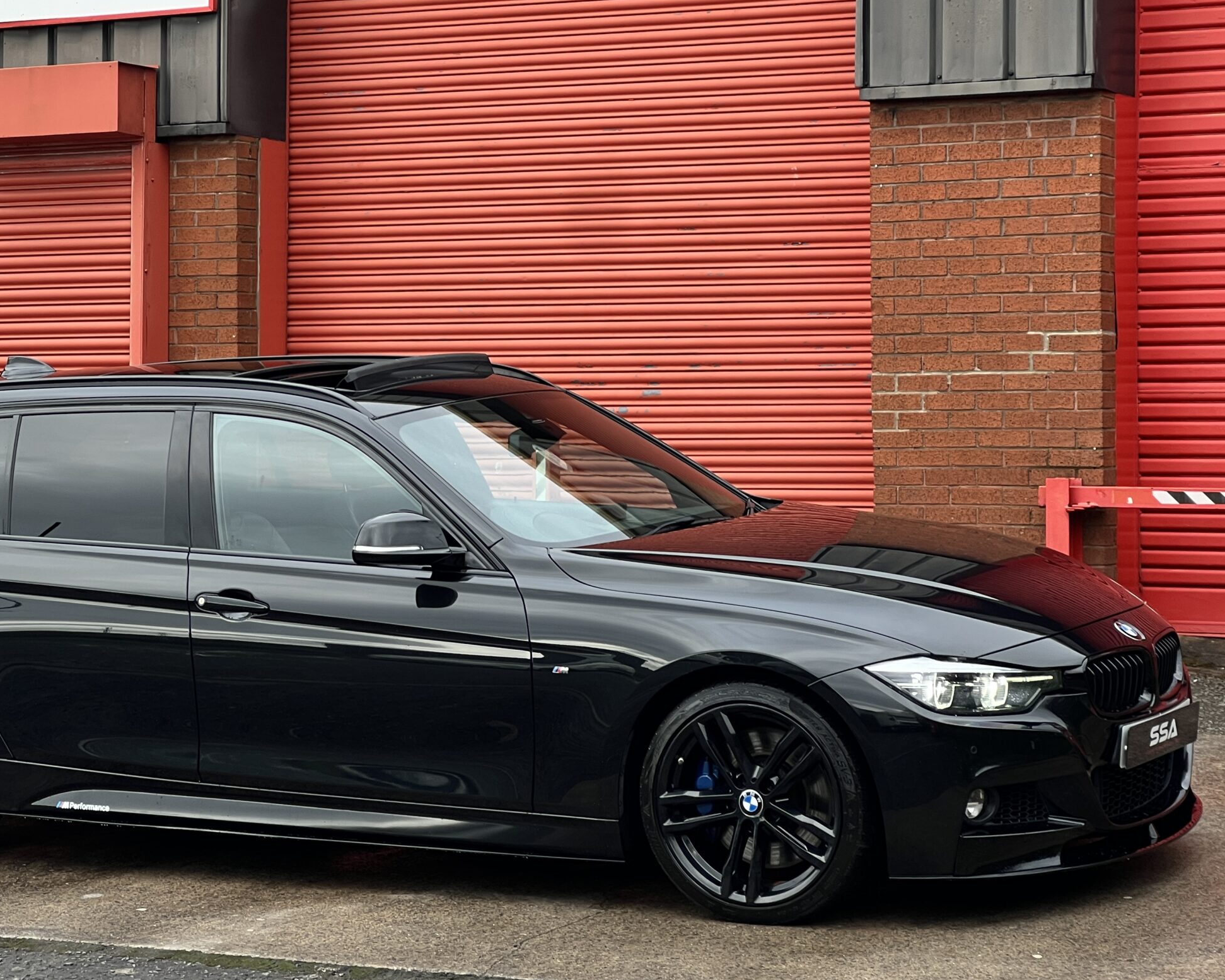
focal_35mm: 99
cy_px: 382
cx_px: 463
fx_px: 3590
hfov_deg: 19.3
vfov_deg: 15.5
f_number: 2.8
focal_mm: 9
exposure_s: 1/99
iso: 32
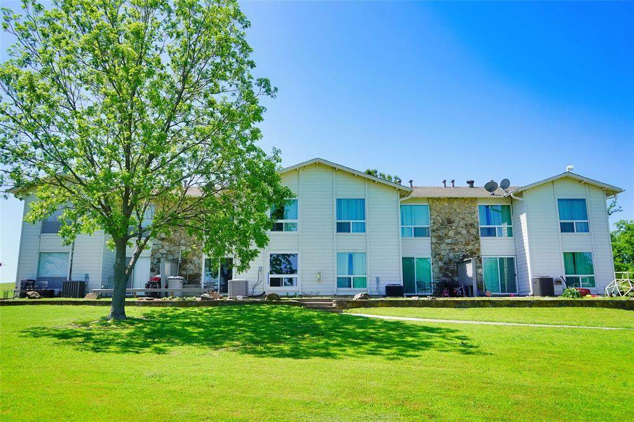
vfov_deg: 46.4
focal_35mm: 28
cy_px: 211
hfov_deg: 65.5
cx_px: 317
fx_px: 493
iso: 100
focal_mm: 28
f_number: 5
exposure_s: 1/400
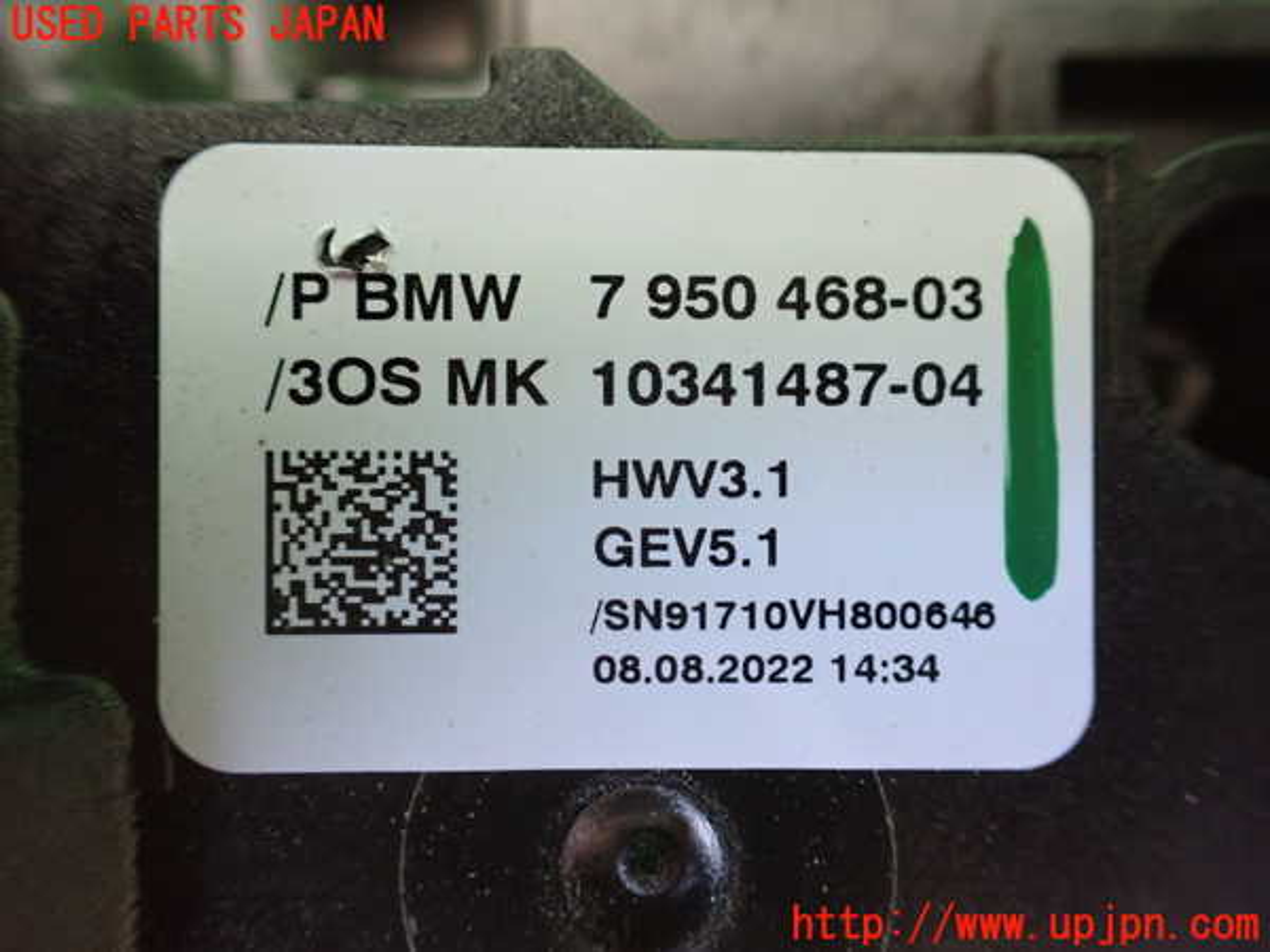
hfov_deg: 60.0
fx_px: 1101
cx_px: 635
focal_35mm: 30
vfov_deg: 46.8
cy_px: 476
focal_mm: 5.4
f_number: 2.3
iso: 800
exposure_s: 1/30
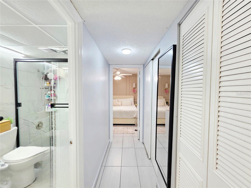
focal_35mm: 13
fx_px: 94
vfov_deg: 89.9
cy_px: 94
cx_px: 126
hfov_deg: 106.2
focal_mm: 2.2
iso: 160
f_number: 1.9
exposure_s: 1/120
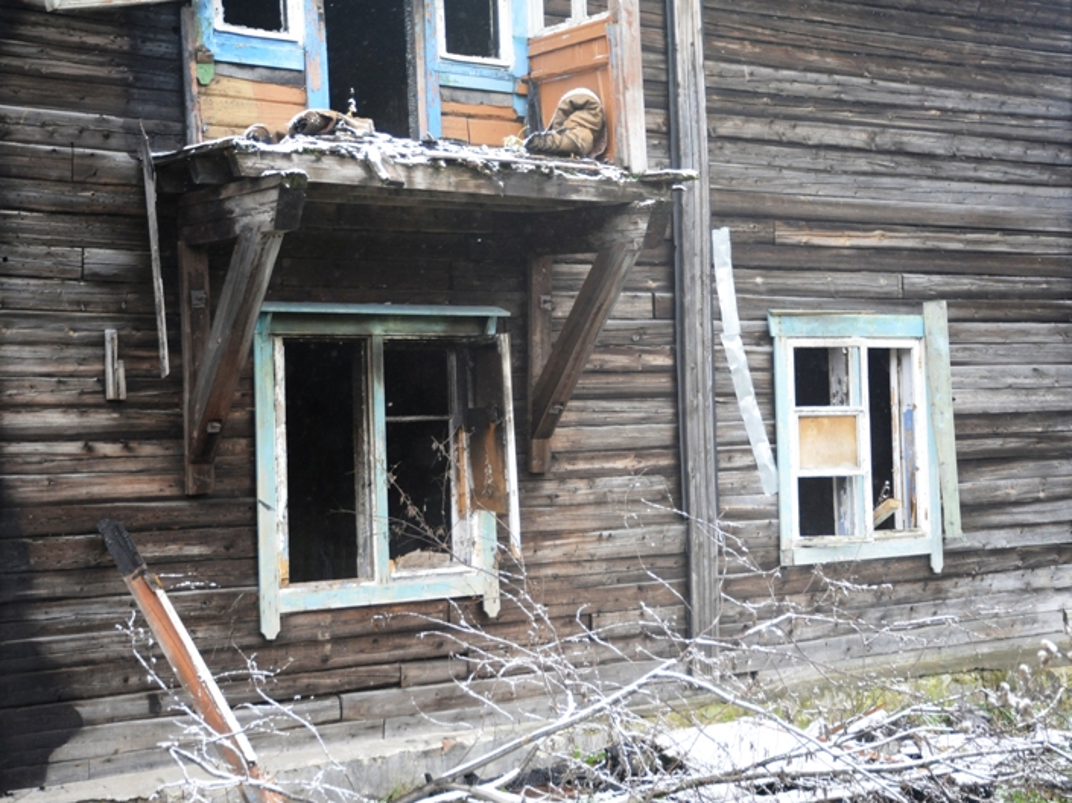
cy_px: 400
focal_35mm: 60
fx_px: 1857
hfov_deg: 32.2
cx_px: 566
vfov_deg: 24.4
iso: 1800
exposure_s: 1/500
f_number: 5
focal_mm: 55
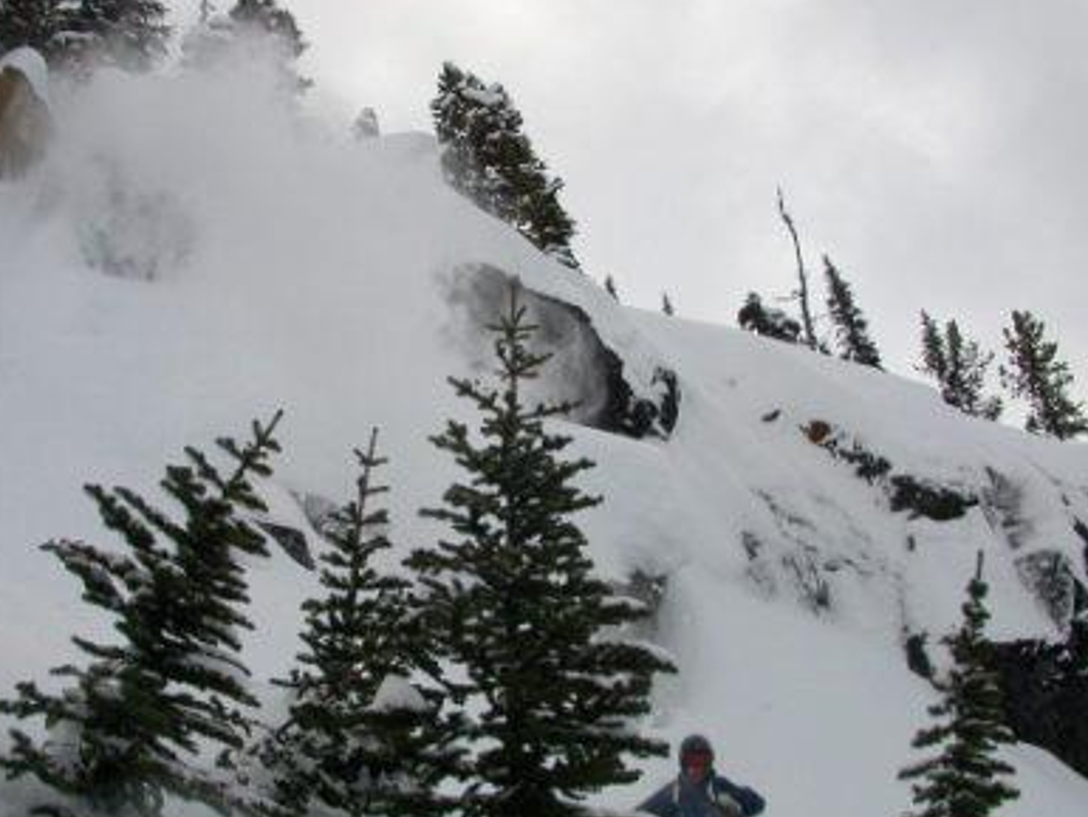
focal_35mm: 43
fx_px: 1352
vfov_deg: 33.6
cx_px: 500
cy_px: 466
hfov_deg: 43.8
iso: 100
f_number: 4.5
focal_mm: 5.6
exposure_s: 1/668
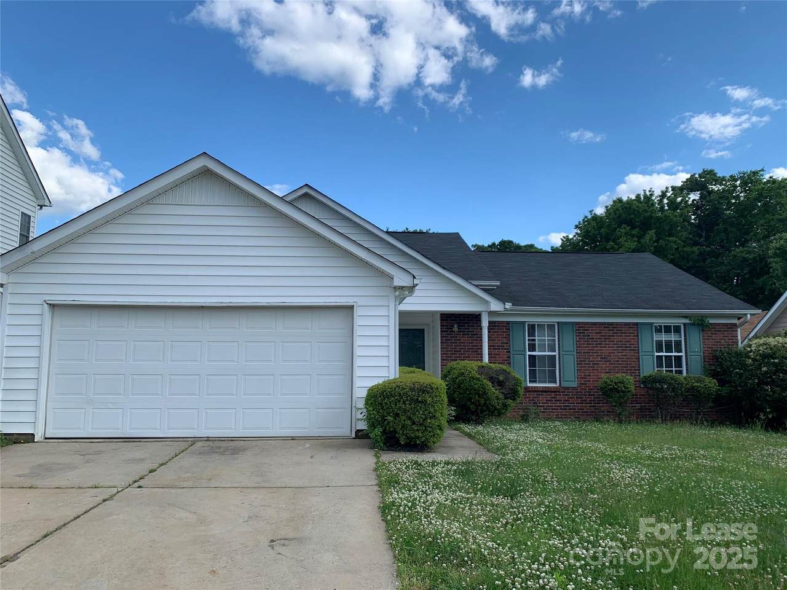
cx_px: 394
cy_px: 295
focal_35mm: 26
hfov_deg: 67.3
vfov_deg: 53.1
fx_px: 591
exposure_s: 1/1427
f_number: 1.8
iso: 25
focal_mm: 4.25
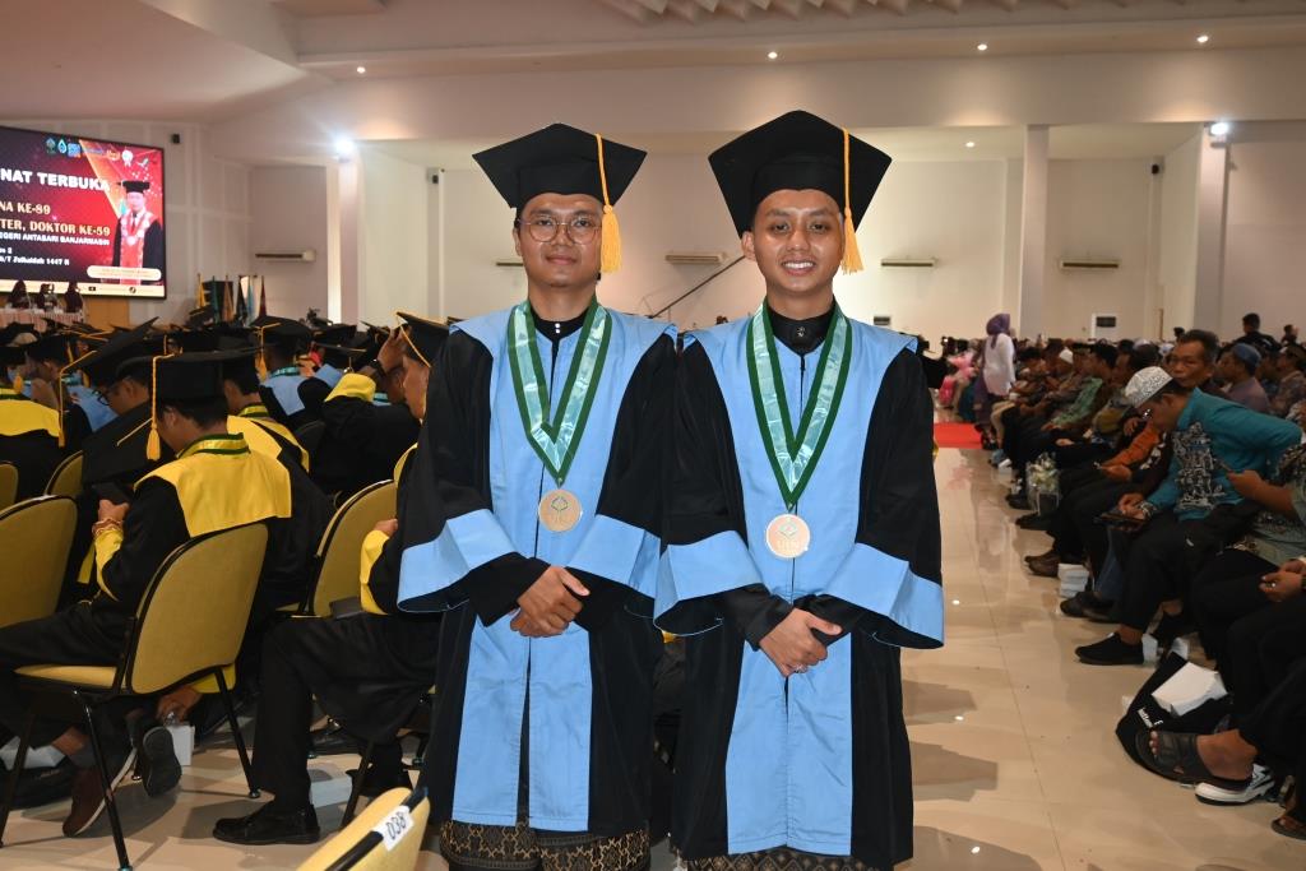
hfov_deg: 57.2
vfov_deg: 40.0
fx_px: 1197
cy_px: 436
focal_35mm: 33
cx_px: 653
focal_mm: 22
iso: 720
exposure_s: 1/60
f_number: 4
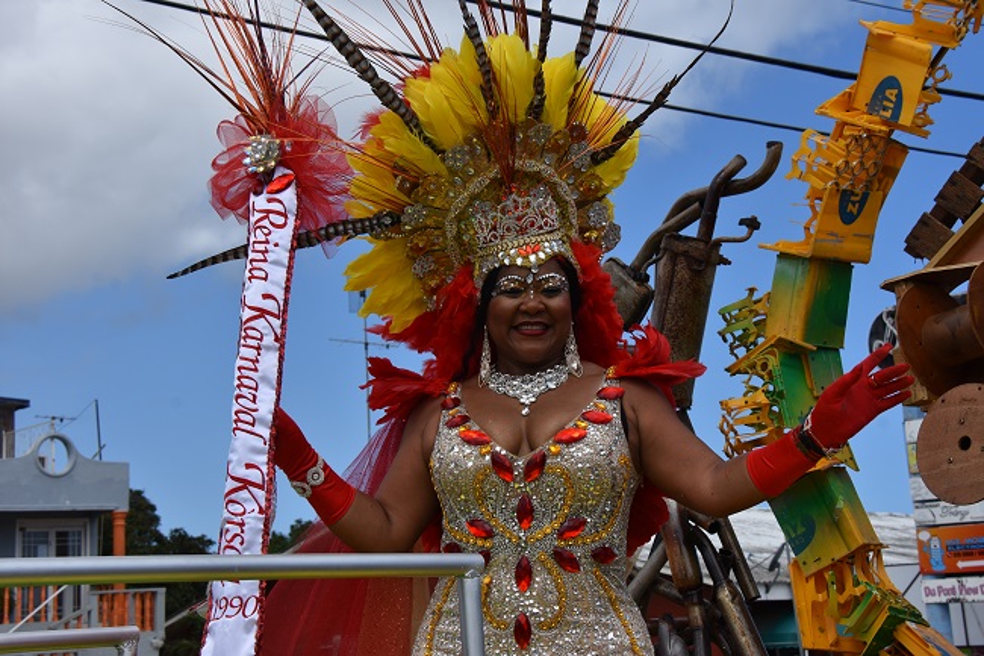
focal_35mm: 72
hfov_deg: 28.1
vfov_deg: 18.9
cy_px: 328
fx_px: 1967
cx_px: 492
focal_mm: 48
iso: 140
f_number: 8
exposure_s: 1/500
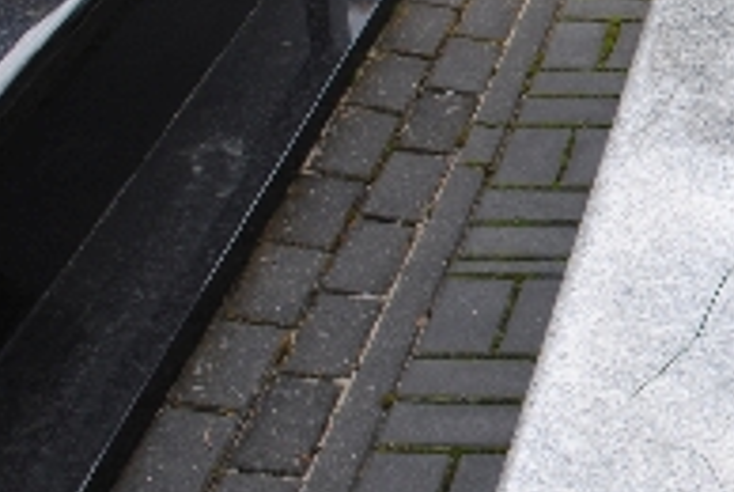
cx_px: 1075
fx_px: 2226
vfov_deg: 12.4
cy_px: -15
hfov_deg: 17.1
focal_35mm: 109
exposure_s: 1/200
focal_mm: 22
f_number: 7.1
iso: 100
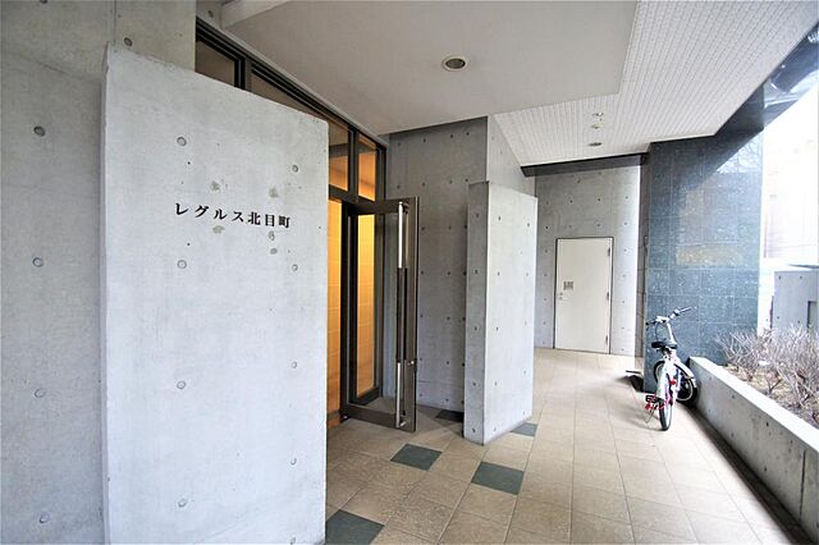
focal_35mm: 15
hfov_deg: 100.4
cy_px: 272
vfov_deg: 77.3
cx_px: 410
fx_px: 341
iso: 400
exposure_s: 1/30
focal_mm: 10
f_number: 3.5
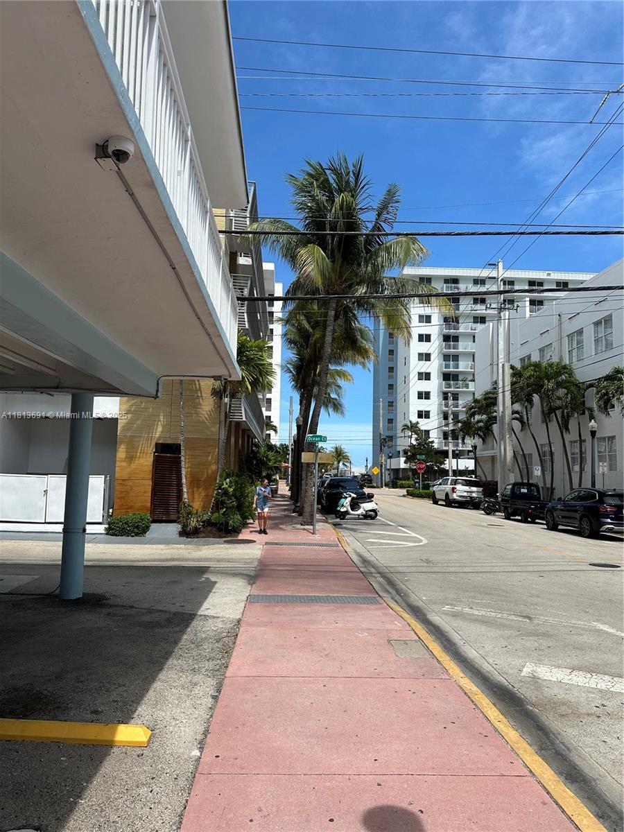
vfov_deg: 71.6
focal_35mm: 24
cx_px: 312
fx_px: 577
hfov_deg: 56.8
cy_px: 416
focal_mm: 6.86
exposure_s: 1/4545
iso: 80
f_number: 1.78
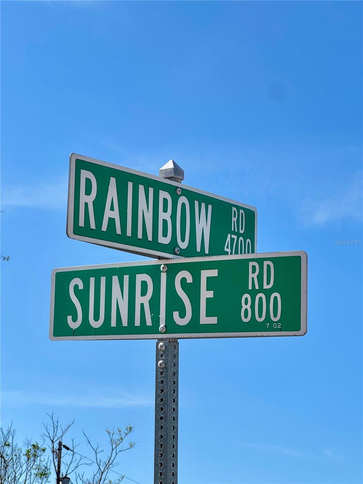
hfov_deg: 19.1
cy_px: 242
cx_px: 182
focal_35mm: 77
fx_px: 1077
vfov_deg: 25.3
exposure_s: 1/395
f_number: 2.8
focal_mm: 9
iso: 25
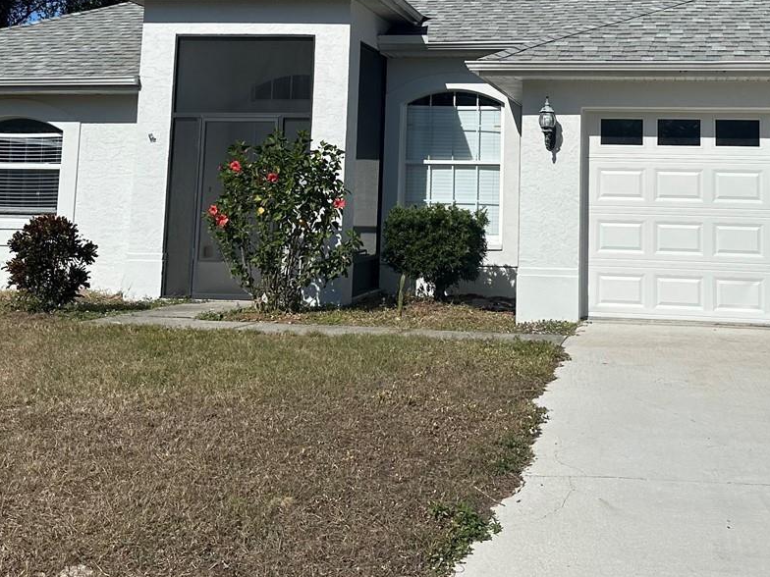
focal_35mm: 49
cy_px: 91
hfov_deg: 38.3
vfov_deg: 28.8
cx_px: 530
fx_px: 1090
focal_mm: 6.86
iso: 80
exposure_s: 1/10753
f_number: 1.78
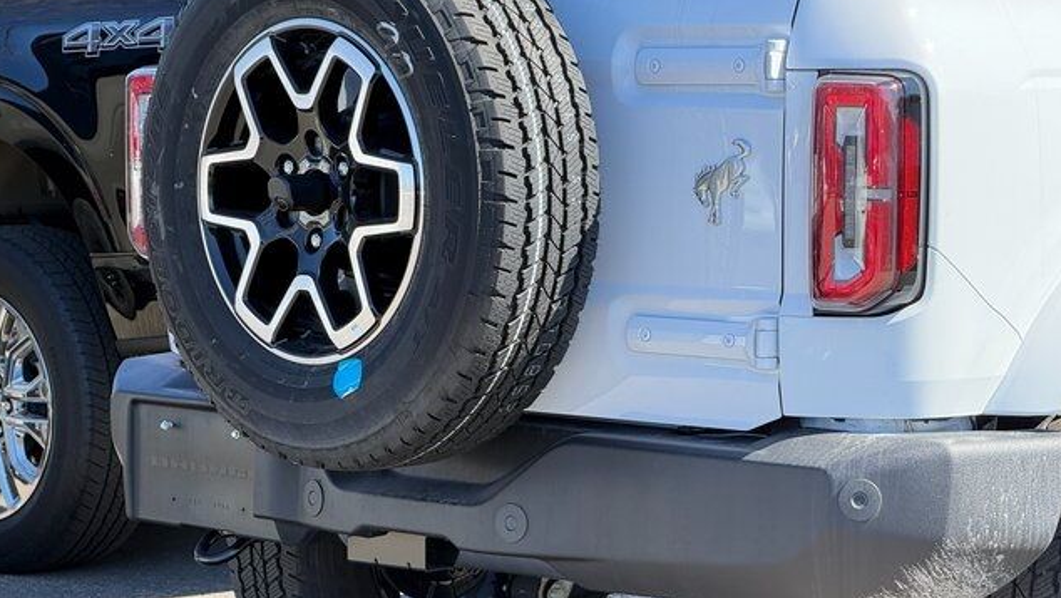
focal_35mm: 132
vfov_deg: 9.2
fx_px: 3715
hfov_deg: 16.3
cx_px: 530
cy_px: 387
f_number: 2.8
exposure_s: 1/270
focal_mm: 15.66
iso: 64
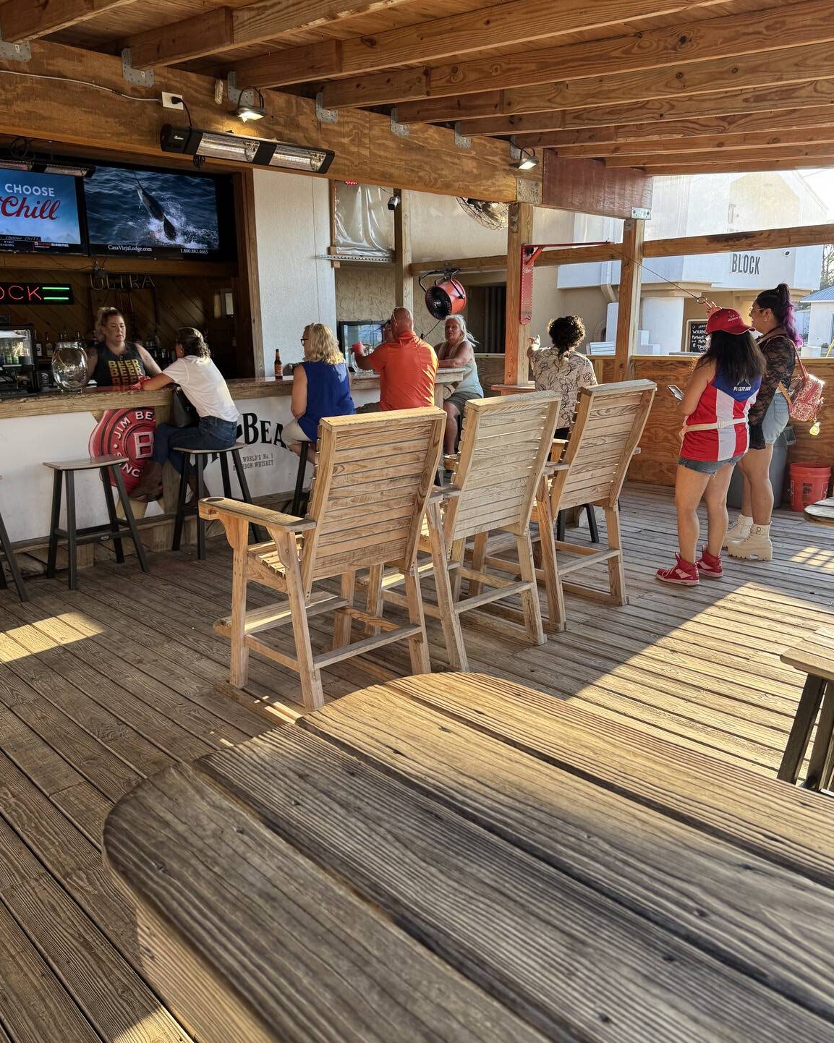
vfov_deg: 66.0
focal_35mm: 26
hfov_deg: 54.9
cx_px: 404
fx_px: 802
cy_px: 514
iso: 64
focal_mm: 6.76
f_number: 1.78
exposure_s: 1/139
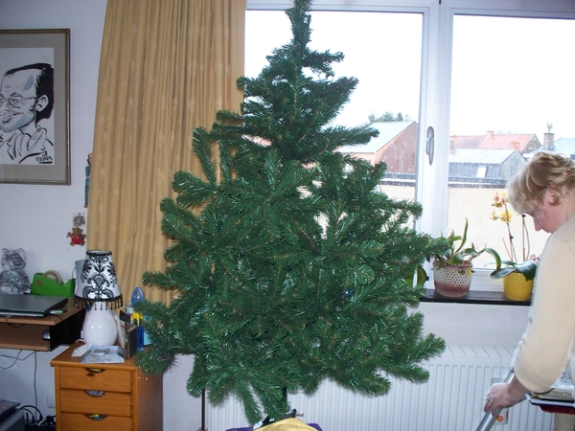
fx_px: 598
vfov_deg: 39.7
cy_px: 216
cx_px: 288
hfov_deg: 51.4
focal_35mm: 36
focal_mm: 7.54
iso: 200
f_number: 2.8
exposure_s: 1/30
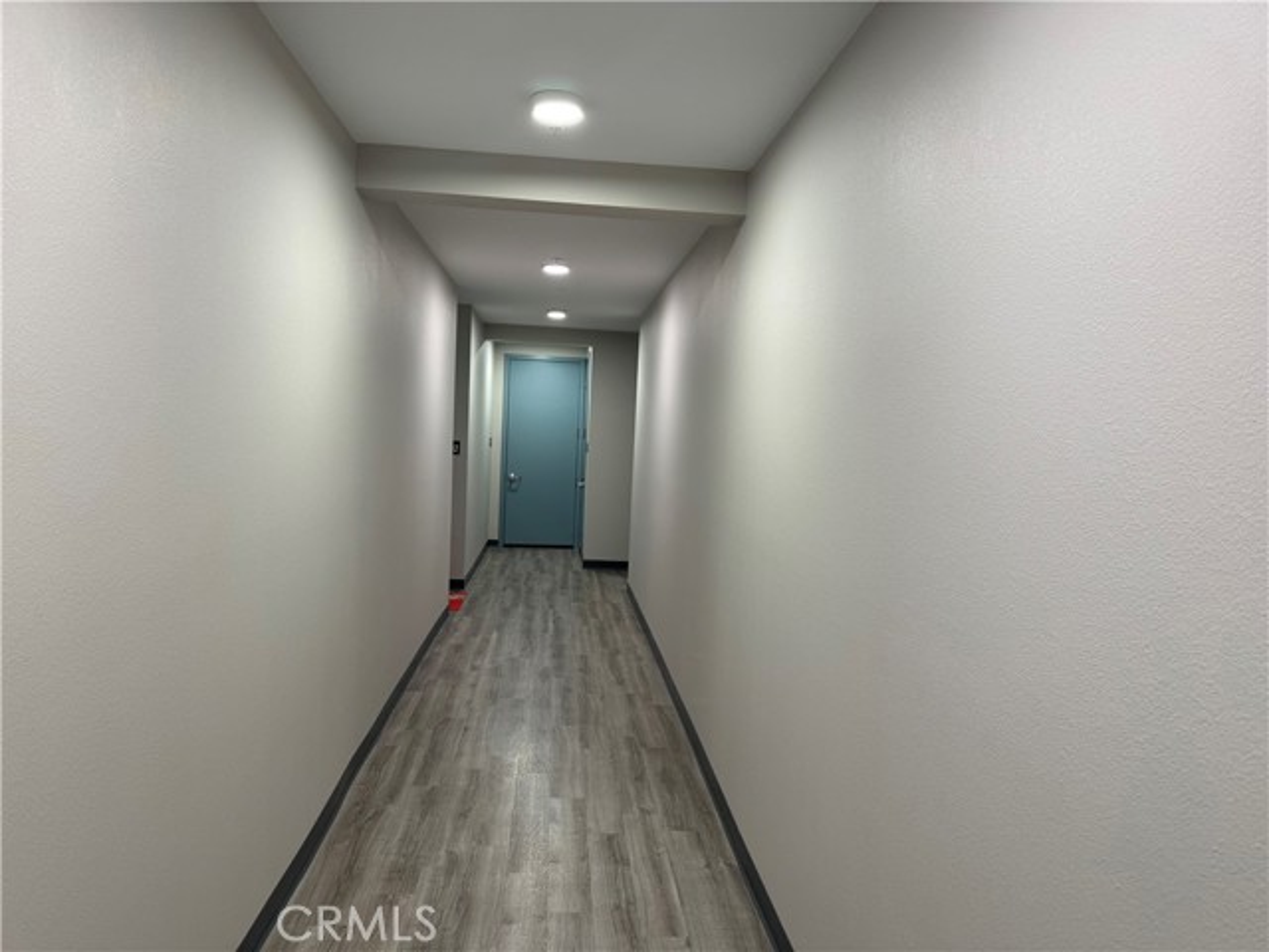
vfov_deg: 56.8
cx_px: 634
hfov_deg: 71.6
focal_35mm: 24
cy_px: 476
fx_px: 880
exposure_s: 1/60
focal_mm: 6.76
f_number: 1.78
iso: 125
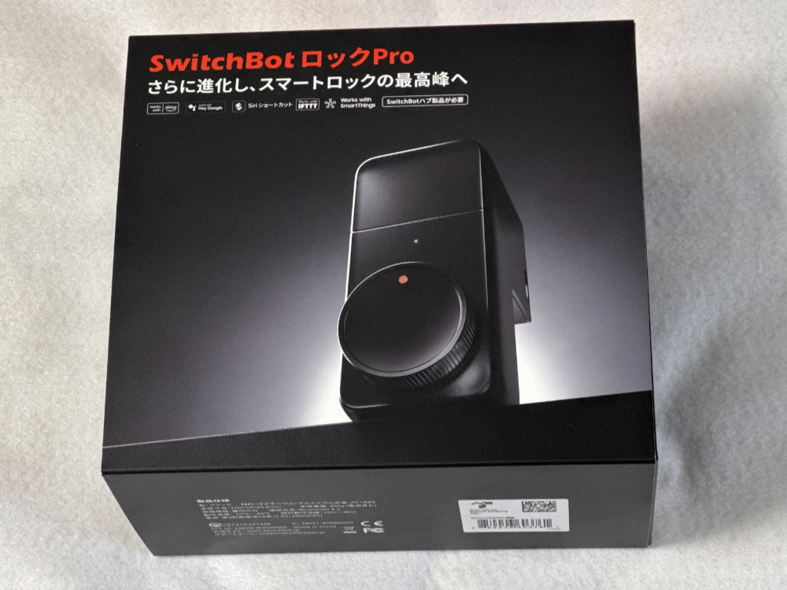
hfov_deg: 25.3
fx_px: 1751
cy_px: 295
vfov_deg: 19.1
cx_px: 394
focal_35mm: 77
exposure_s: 1/39
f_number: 2.8
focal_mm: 9
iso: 160
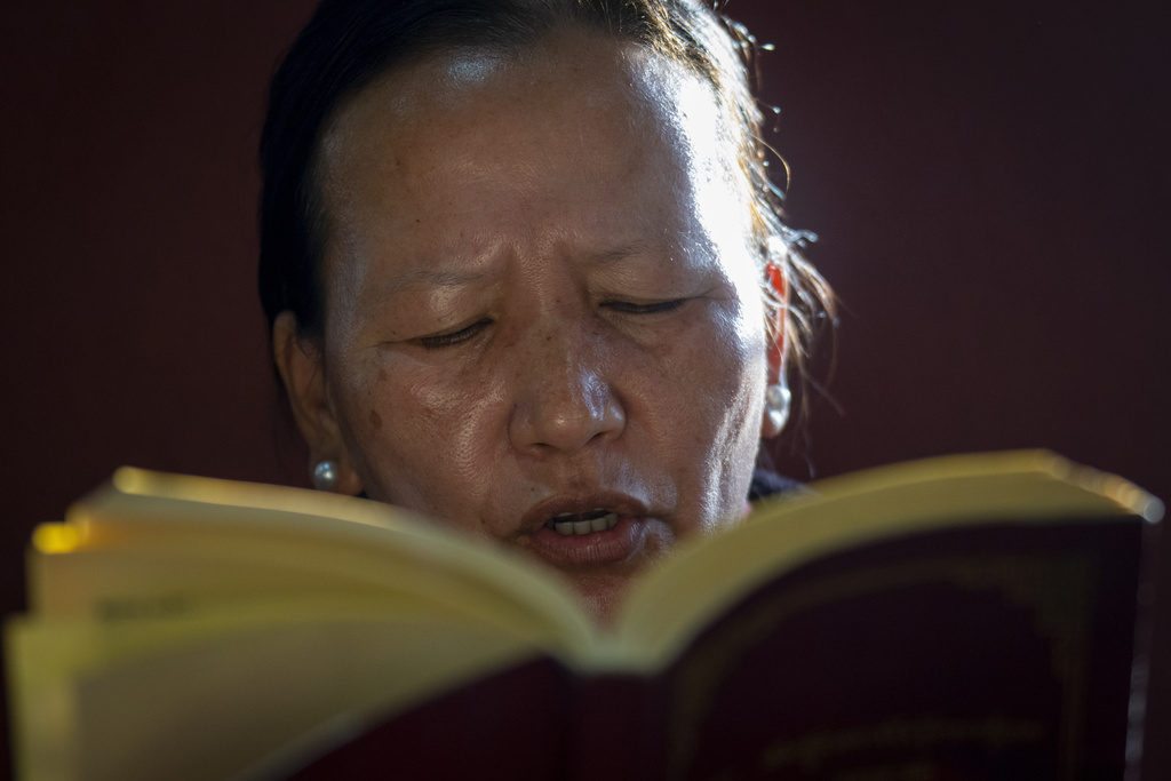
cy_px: 390
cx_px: 586
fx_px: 3643
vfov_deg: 12.2
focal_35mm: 112
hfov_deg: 18.3
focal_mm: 75
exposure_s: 1/640
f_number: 2.8
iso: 1000
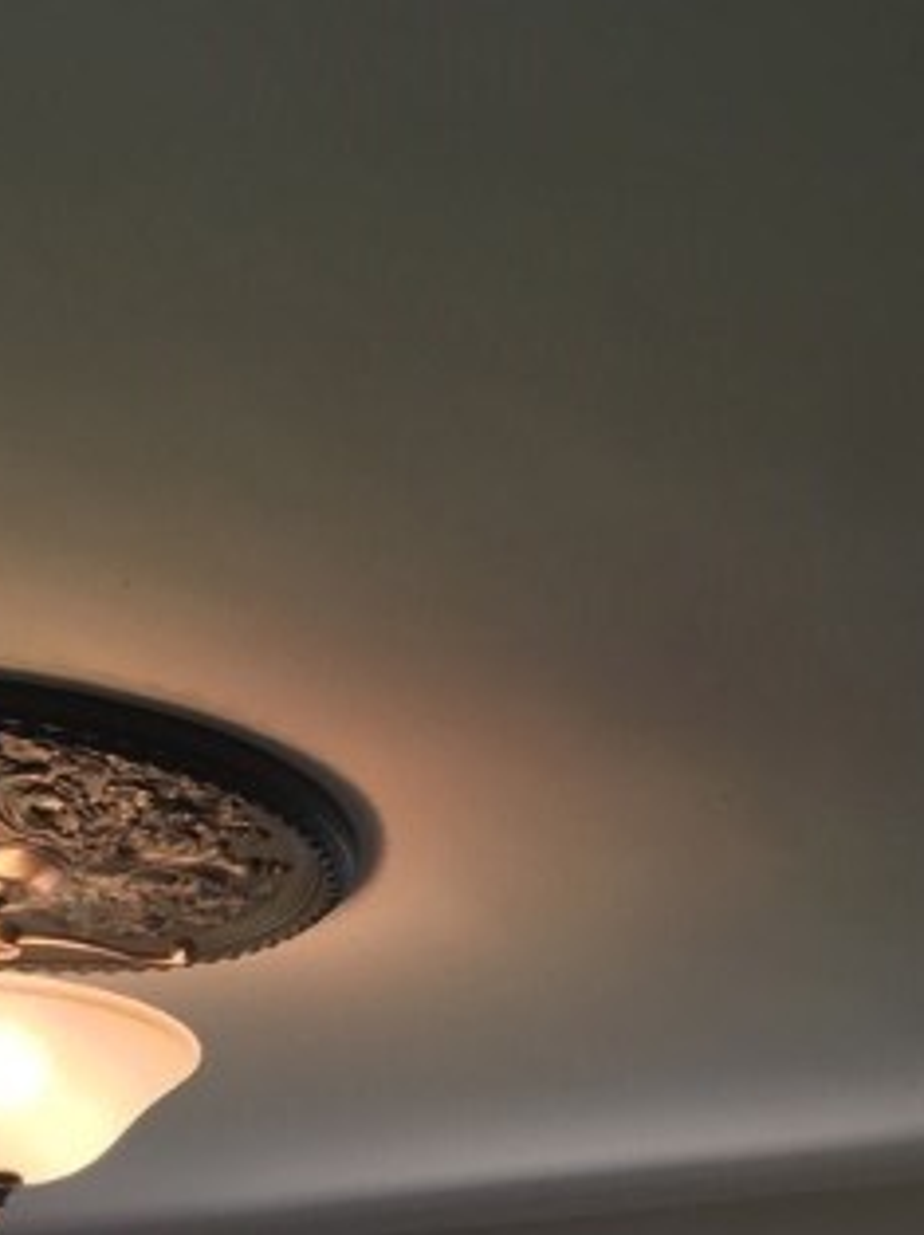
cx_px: 633
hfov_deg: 20.6
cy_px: 1475
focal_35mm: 71
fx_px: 2530
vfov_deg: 24.8
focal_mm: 4.15
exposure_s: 1/40
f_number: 2.2
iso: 32
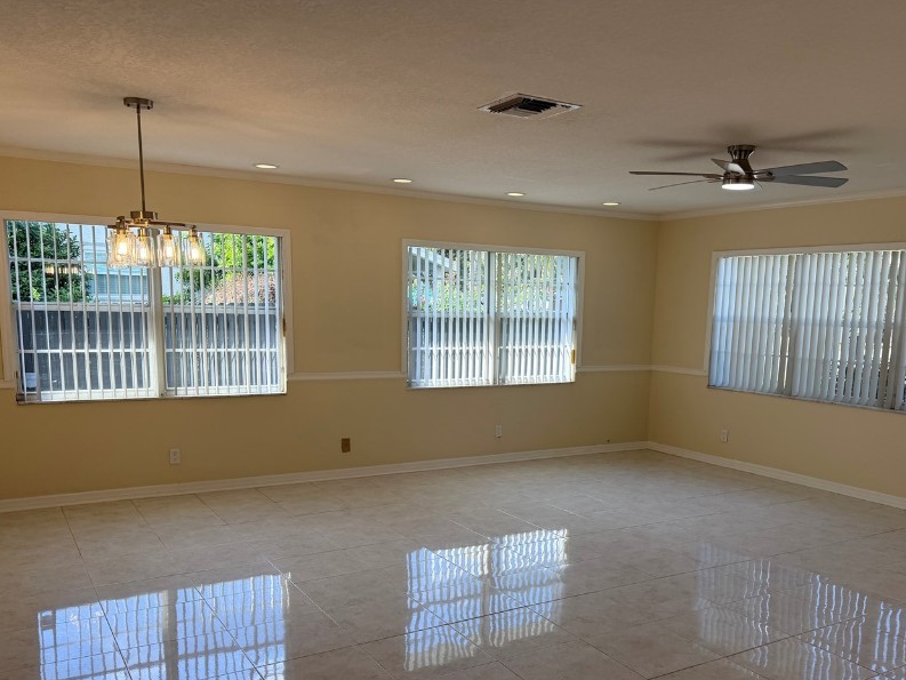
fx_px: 811
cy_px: 433
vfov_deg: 45.0
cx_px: 503
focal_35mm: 31
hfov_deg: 58.2
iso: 100
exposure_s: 1/683
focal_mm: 6.76
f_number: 1.78
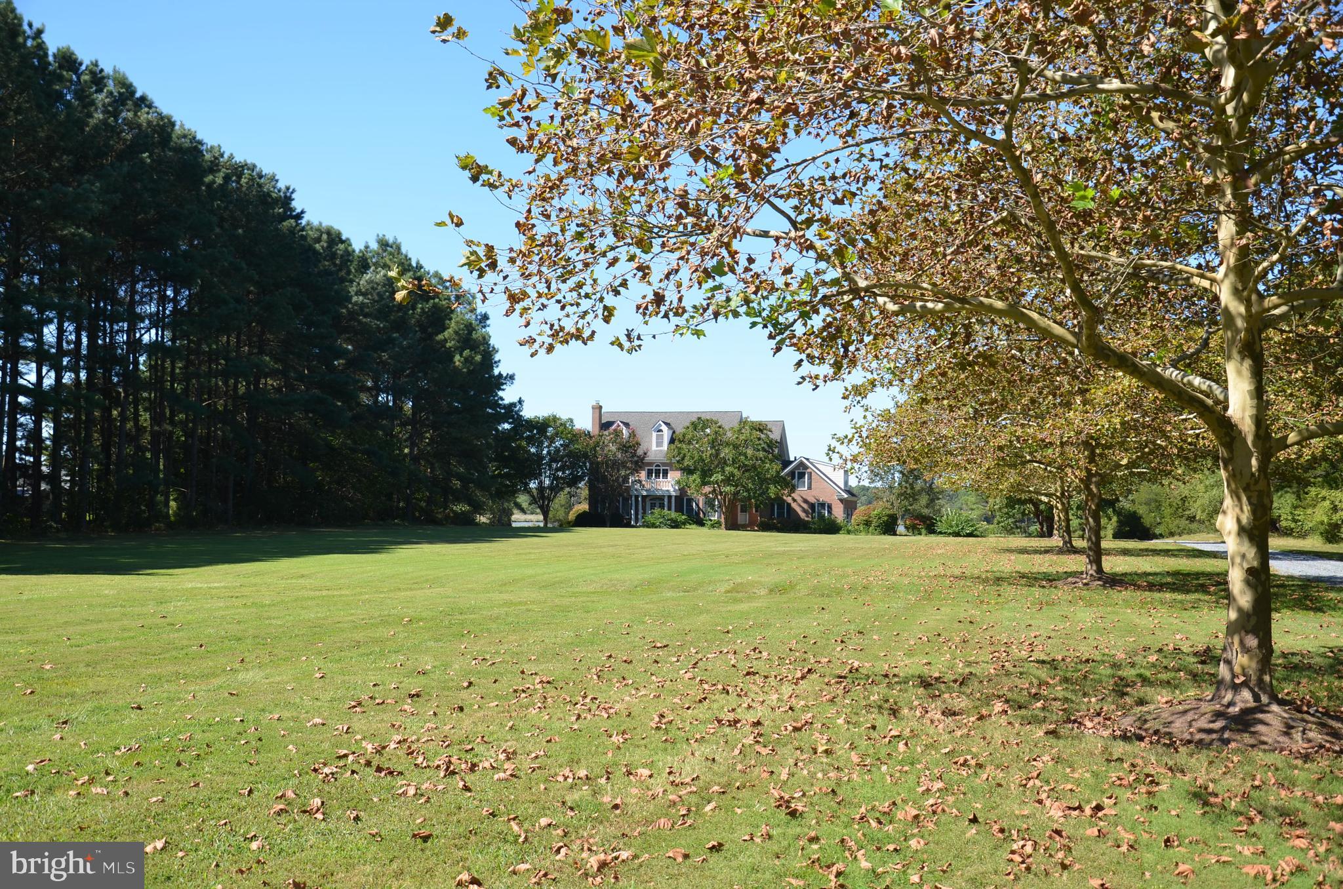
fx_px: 1396
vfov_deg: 35.3
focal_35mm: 38
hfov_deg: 51.4
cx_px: 672
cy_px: 444
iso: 100
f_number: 5.6
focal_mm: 25
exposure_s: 1/250
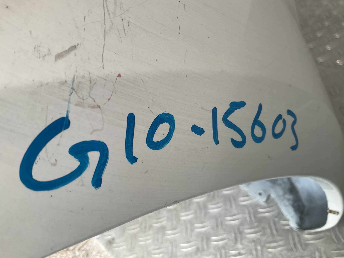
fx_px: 288
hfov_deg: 61.7
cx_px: 172
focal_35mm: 29
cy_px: 129
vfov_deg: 48.2
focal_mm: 3
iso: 32
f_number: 1.8
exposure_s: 1/120
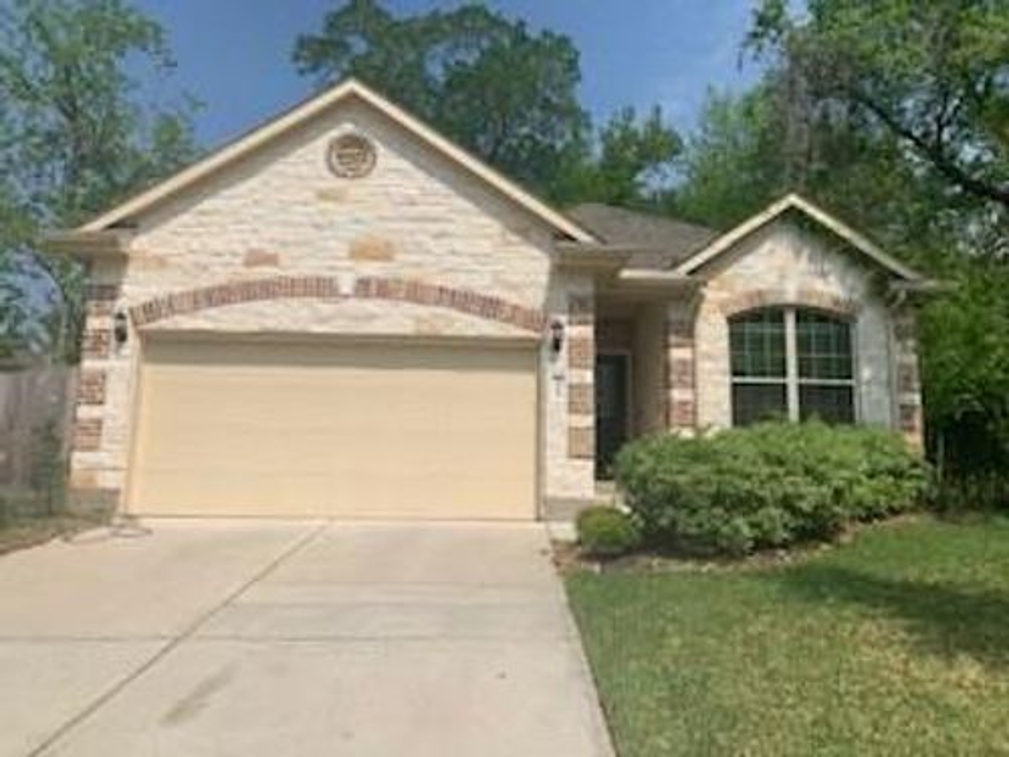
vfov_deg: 53.1
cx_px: 504
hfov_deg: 67.3
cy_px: 378
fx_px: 758
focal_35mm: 26
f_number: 1.8
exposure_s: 1/4902
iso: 25
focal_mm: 4.25
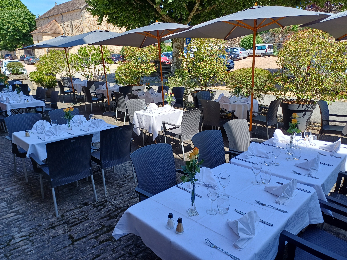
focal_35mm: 25
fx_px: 251
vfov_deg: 54.9
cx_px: 174
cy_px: 130
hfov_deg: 69.4
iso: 50
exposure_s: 1/447
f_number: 1.8
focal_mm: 4.65
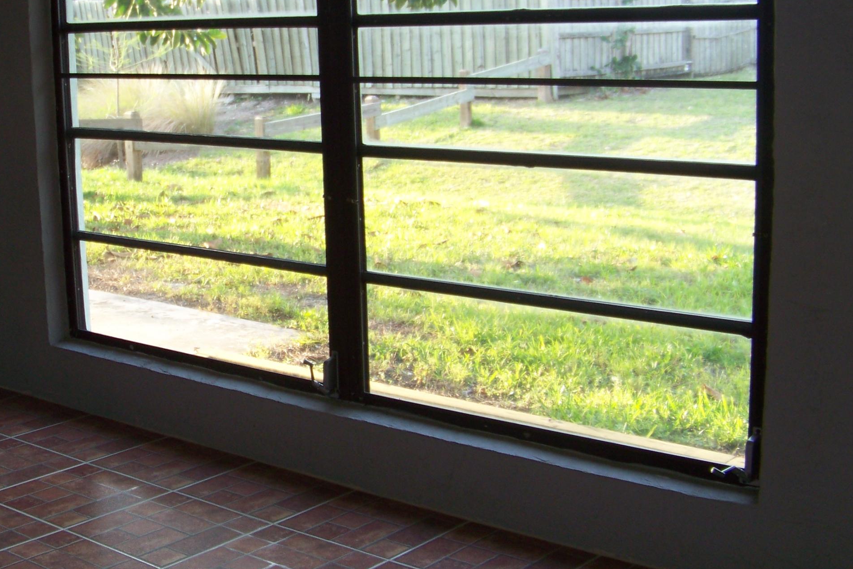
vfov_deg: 23.0
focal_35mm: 59
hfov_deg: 33.3
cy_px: 262
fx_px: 1398
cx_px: 224
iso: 79
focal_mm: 5.85
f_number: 2.8
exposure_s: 1/30
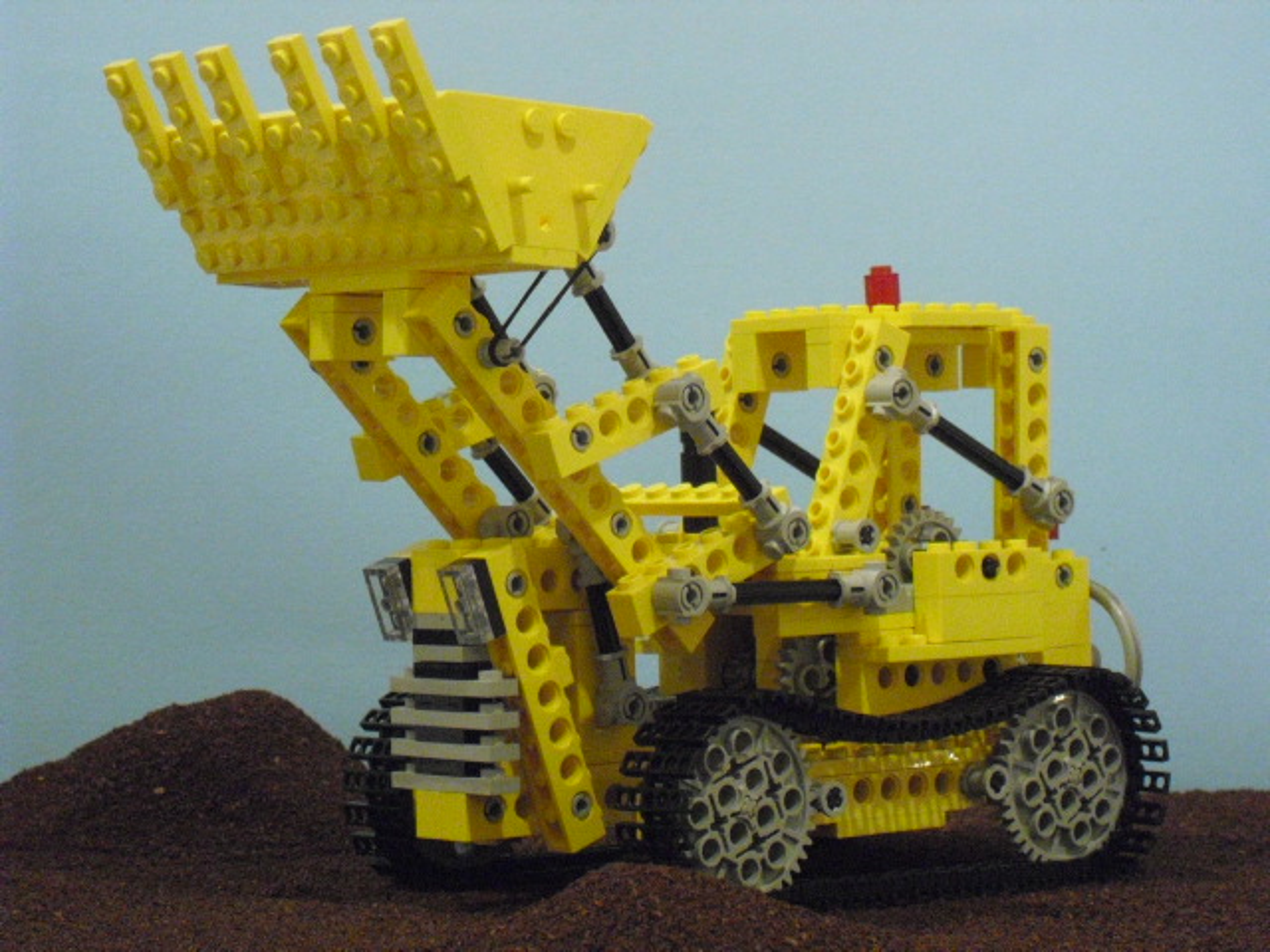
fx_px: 3926
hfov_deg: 18.4
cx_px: 635
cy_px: 476
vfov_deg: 13.8
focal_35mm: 107
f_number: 5.6
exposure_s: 1/10
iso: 800
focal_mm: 18.9
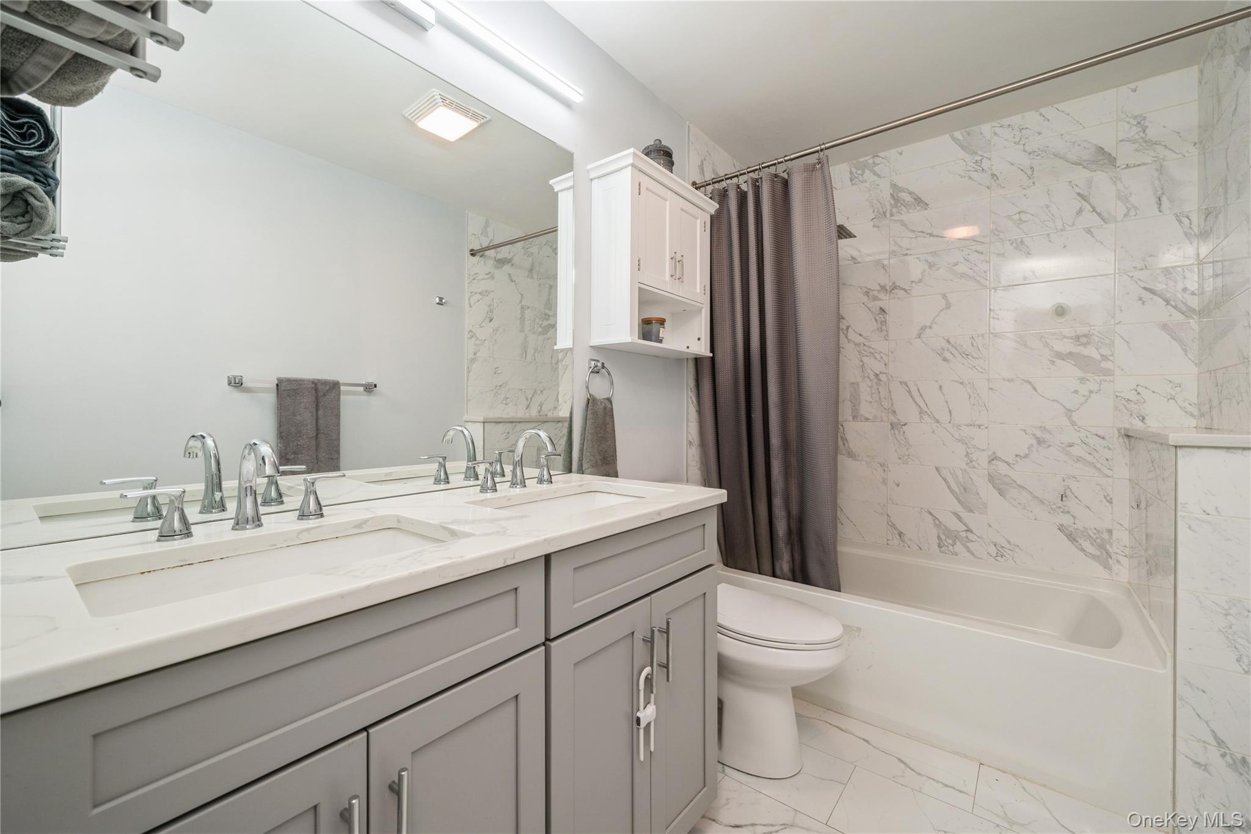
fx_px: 486
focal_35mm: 14
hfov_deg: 104.3
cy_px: 417
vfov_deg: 81.2
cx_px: 626
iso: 200
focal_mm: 14
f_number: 8
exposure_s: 1/13
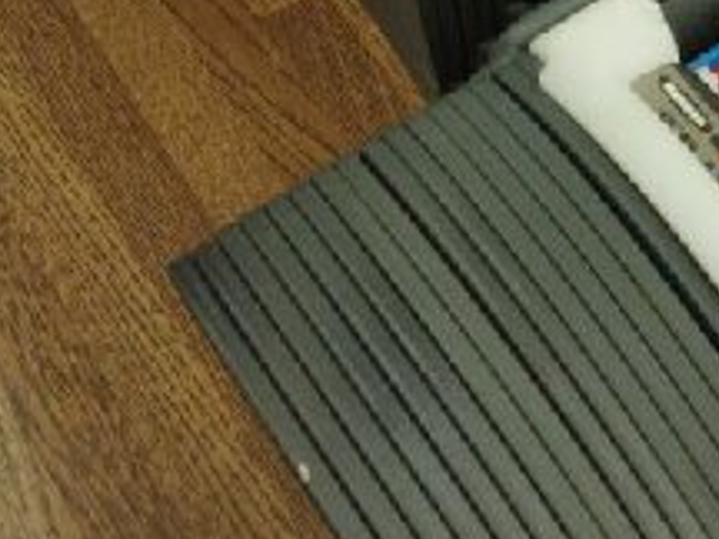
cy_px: 20
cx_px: 776
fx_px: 1558
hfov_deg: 24.4
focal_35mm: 75
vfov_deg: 19.2
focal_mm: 4.71
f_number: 1.79
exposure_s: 1/200
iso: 322
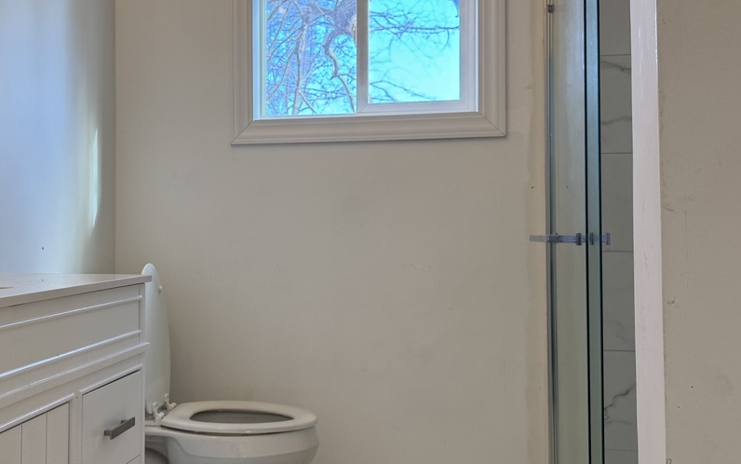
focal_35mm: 46
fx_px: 929
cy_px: 214
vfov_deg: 28.0
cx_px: 209
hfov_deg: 42.5
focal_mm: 6.76
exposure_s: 1/120
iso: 100
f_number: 1.78
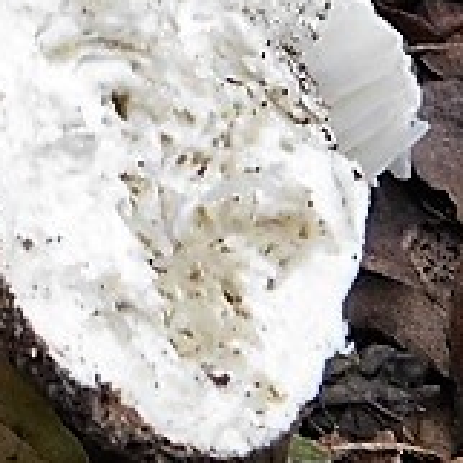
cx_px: -339
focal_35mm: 198
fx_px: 2996
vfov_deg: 8.7
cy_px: -164
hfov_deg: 8.5
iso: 400
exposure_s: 1/10
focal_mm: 8
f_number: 3.7
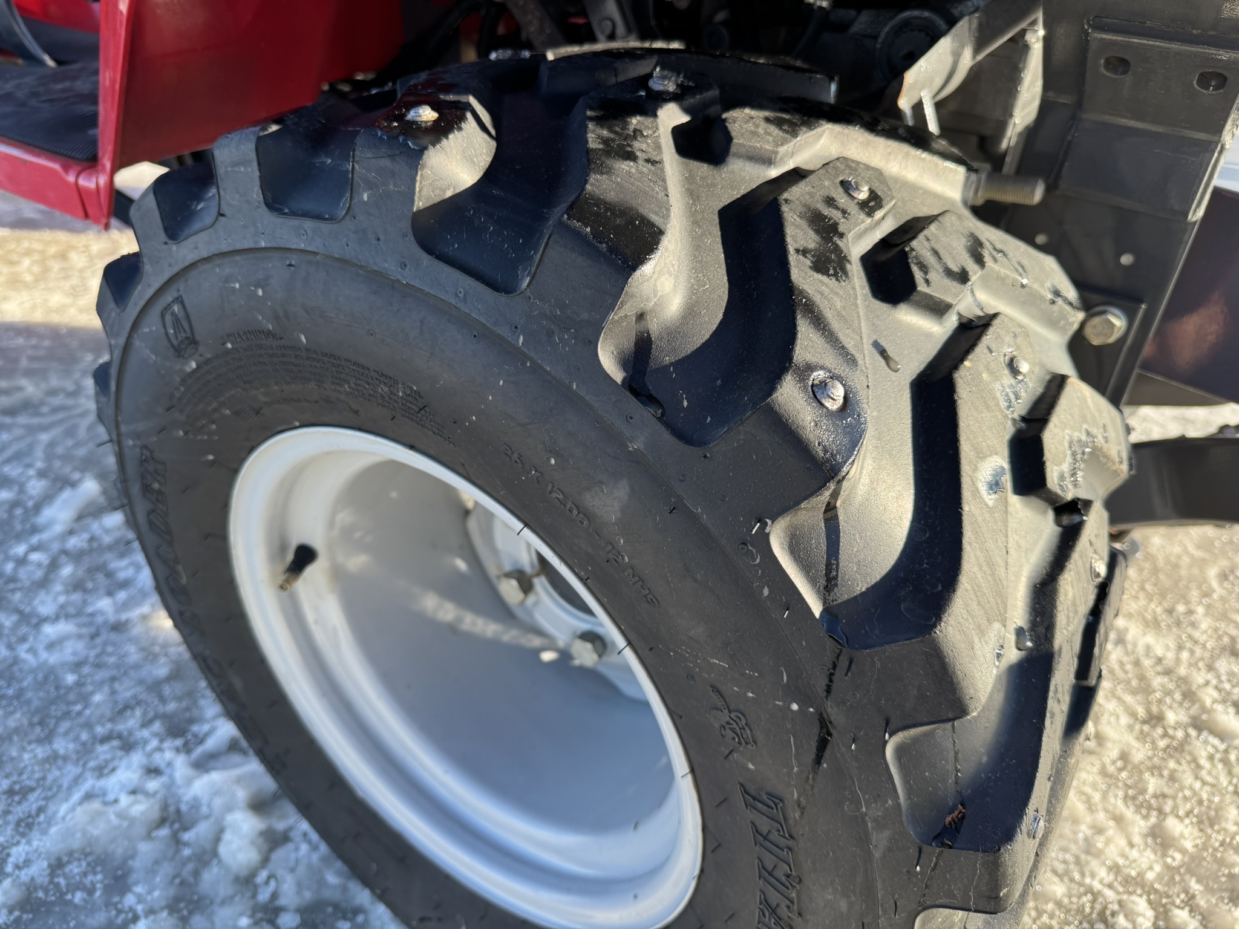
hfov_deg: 71.6
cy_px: 464
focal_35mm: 24
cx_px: 620
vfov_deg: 56.8
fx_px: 859
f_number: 1.78
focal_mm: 6.76
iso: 80
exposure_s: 1/645
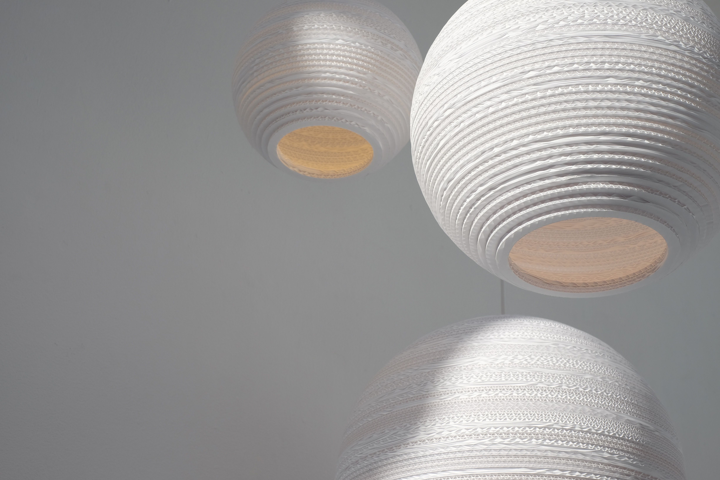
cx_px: 360
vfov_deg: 25.5
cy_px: 240
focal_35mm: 53
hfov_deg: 37.5
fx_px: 1060
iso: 320
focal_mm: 35
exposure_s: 1/500
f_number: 7.1
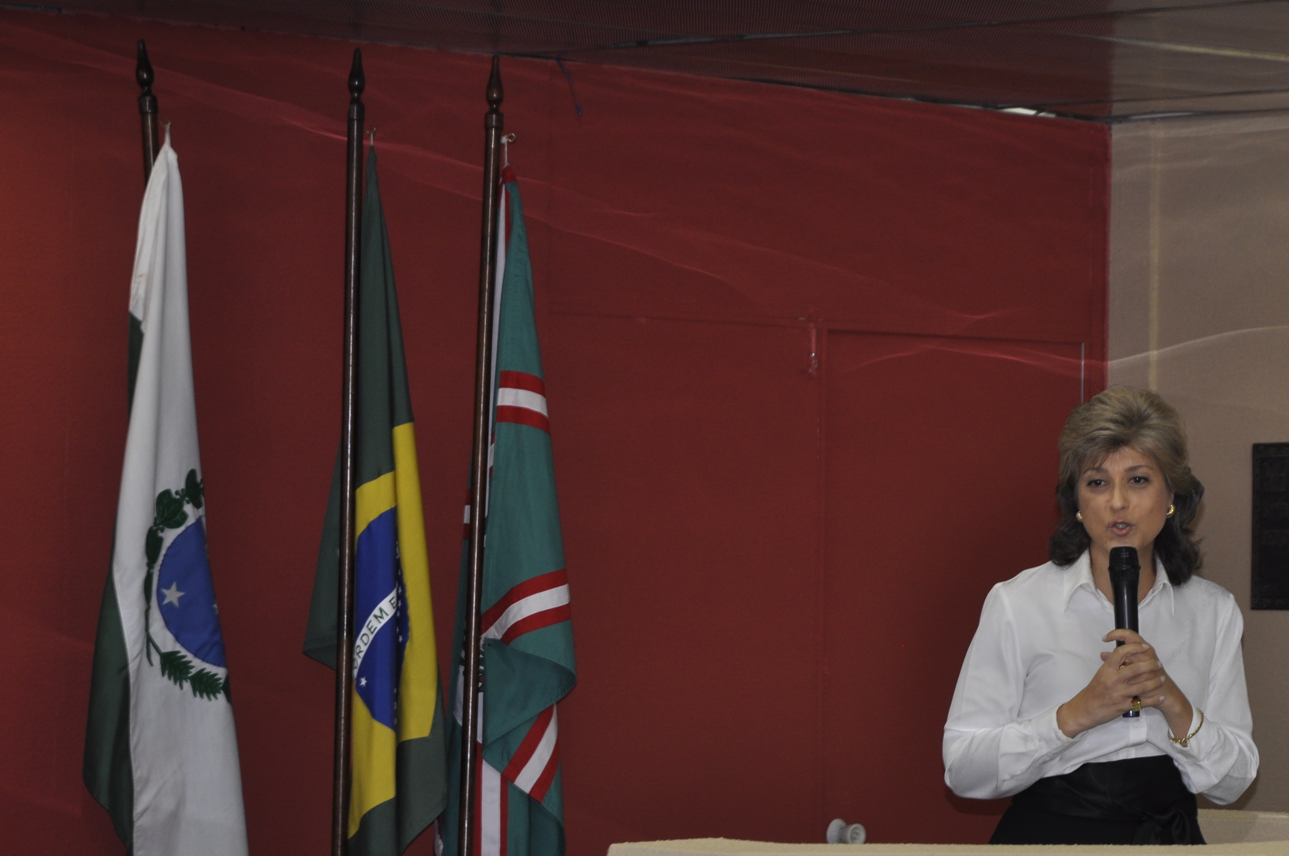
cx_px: 952
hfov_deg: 13.1
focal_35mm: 156
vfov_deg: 8.8
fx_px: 5579
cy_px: 446
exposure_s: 1/60
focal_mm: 70
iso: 200
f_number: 4.5
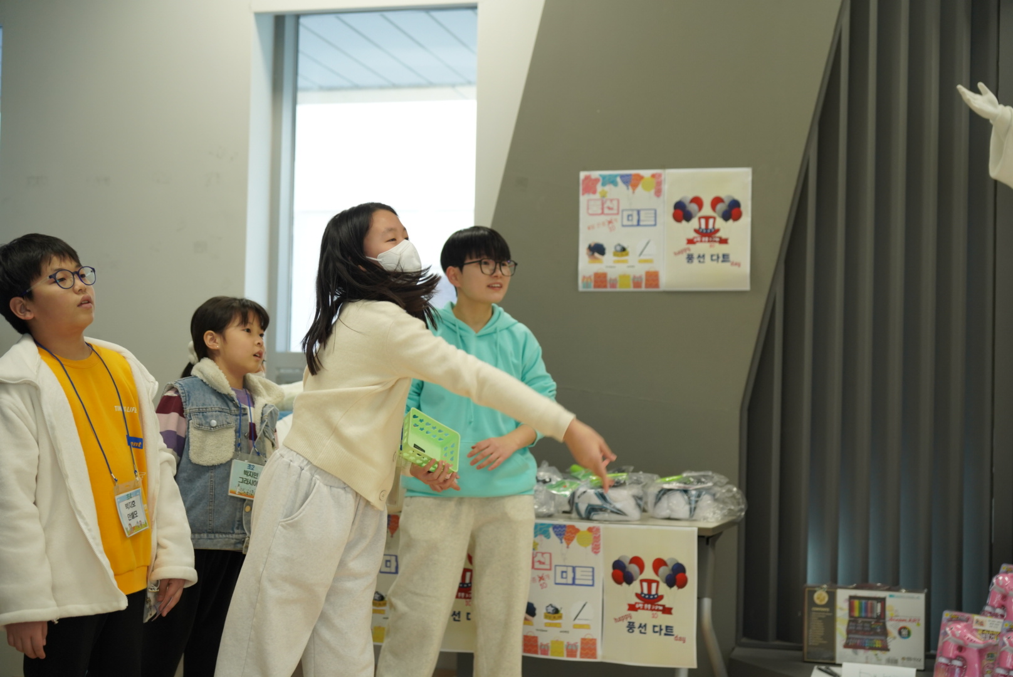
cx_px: 506
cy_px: 338
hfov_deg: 39.4
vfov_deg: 26.9
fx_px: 1414
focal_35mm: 50
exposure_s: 1/320
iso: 1250
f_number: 2.8
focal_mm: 50.2
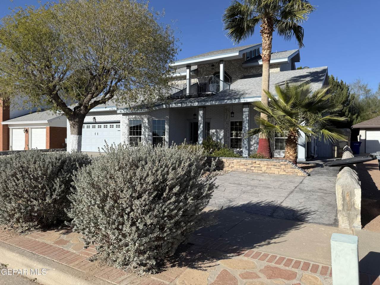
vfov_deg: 56.8
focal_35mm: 24
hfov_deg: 71.6
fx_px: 263
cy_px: 142
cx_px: 190
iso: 80
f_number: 1.78
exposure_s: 1/4975
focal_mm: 6.76
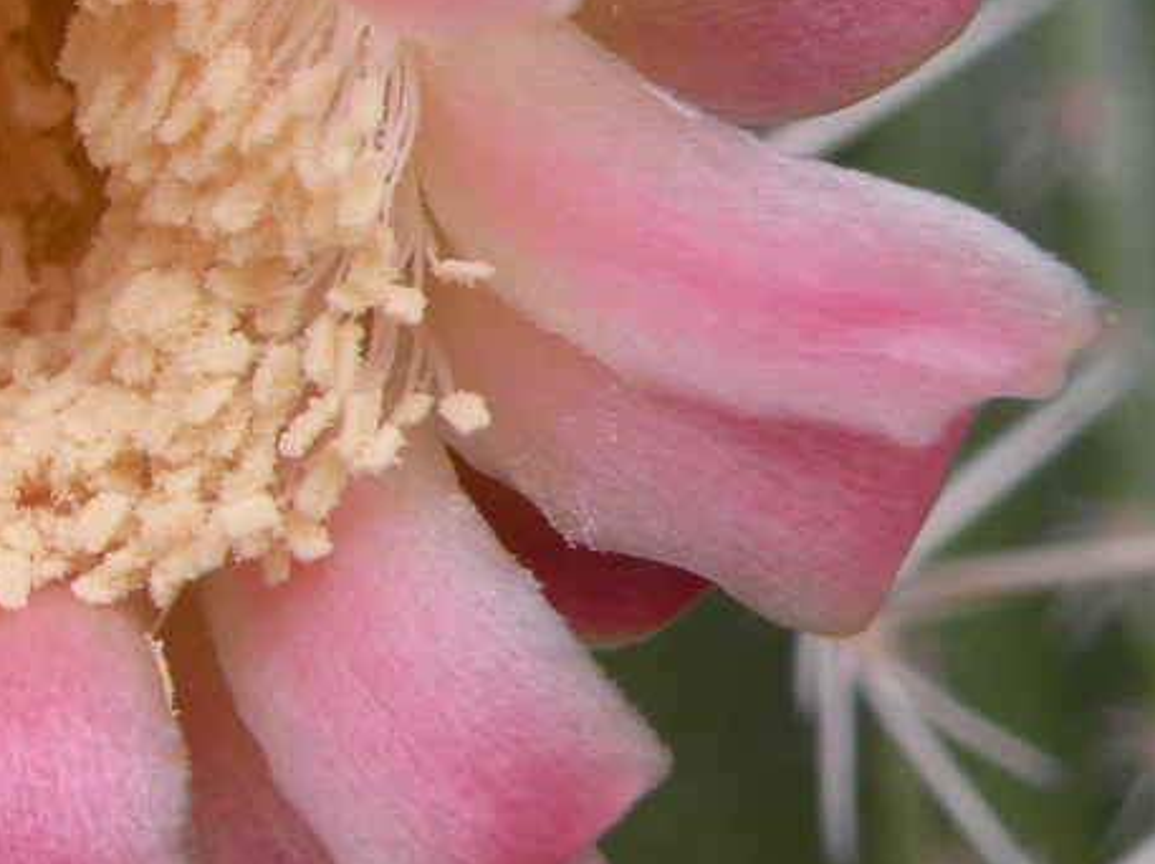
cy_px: 25
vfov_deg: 9.4
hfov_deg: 12.2
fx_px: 5234
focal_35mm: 157
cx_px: -334
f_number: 5
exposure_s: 1/118
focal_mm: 9.8
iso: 64
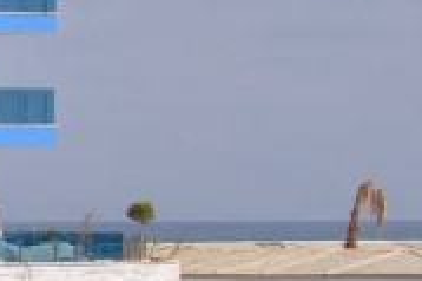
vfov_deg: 4.2
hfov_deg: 5.9
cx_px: -789
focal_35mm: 328
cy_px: 378
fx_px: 3841
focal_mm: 34
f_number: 10
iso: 100
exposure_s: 1/400
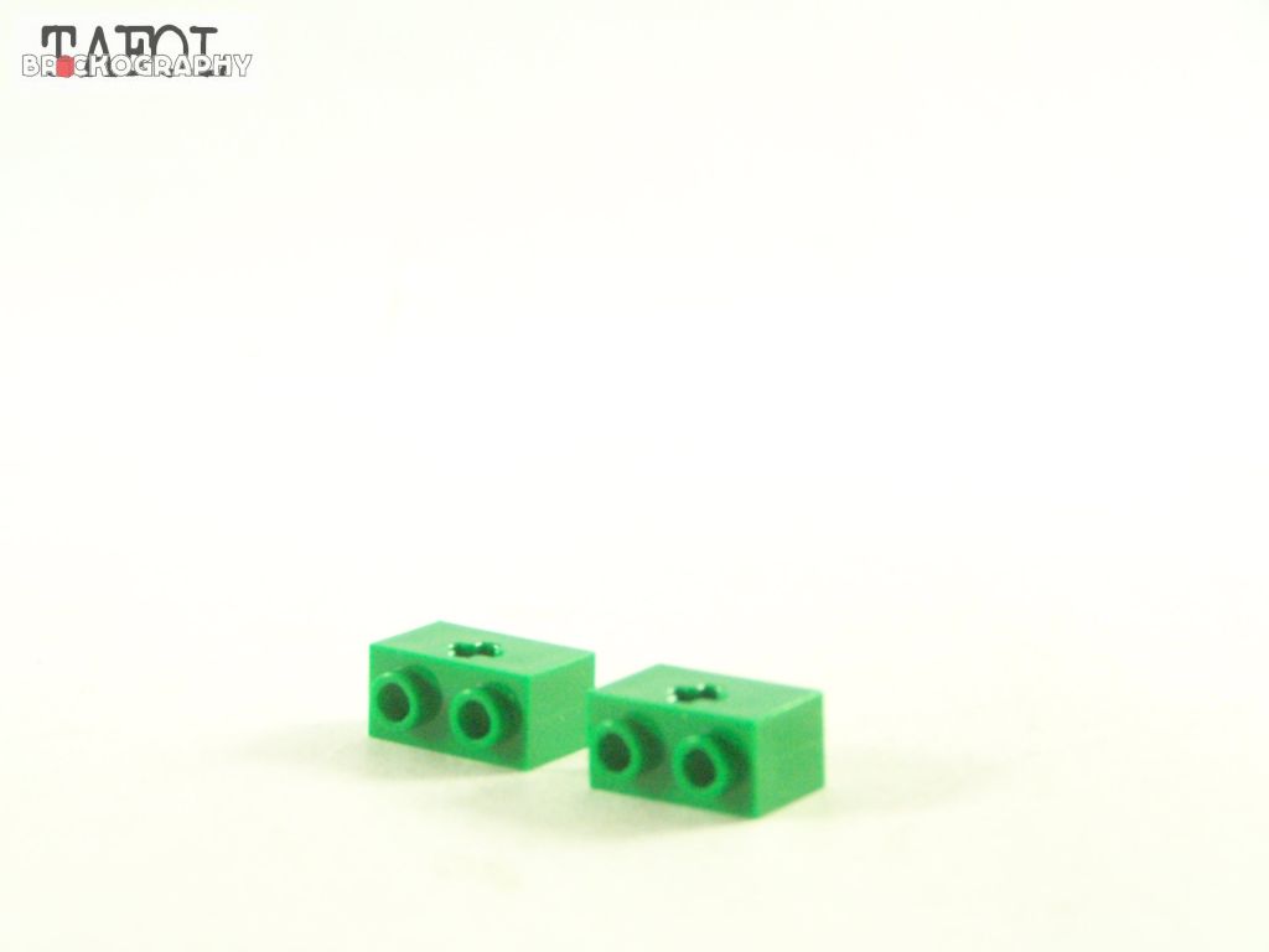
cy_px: 476
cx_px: 634
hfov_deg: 20.9
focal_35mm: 94
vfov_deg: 15.7
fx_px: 3446
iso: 400
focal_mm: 15.6
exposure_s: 1/60
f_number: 3.2
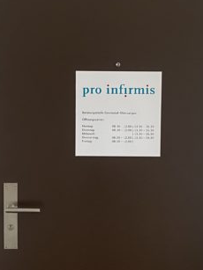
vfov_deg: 29.8
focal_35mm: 65
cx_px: 109
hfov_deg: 22.6
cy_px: 121
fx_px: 509
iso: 125
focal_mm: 4.25
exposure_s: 1/85
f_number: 1.8
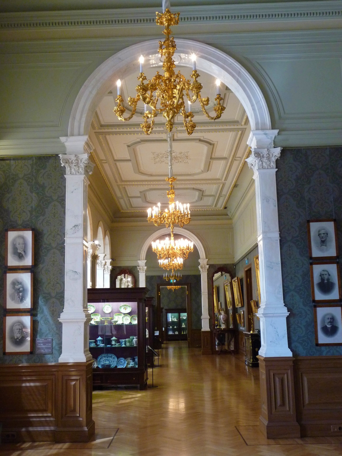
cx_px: 171
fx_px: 501
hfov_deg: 37.7
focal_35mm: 38
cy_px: 228
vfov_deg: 49.0
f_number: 3.8
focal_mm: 6.3
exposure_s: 1/30
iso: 400
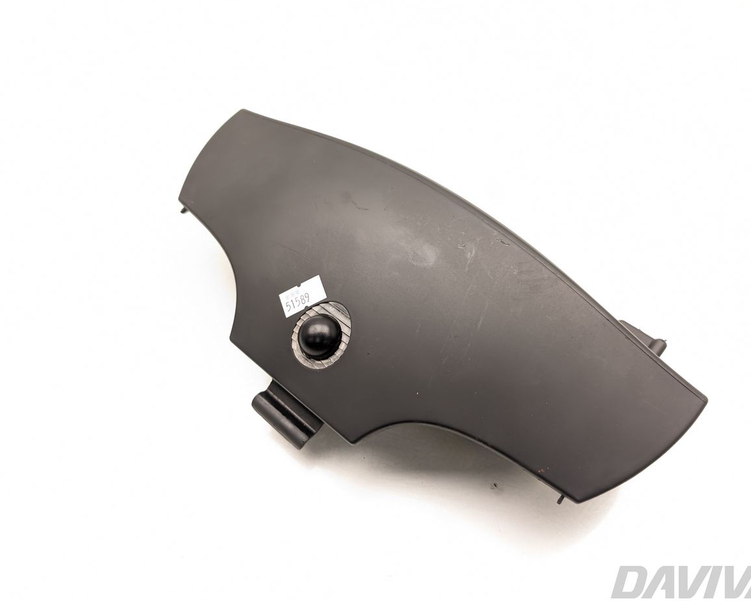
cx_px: 380
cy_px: 305
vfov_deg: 54.9
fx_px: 578
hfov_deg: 66.0
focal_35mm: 26
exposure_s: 1/80
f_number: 1.68
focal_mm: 6.9
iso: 43
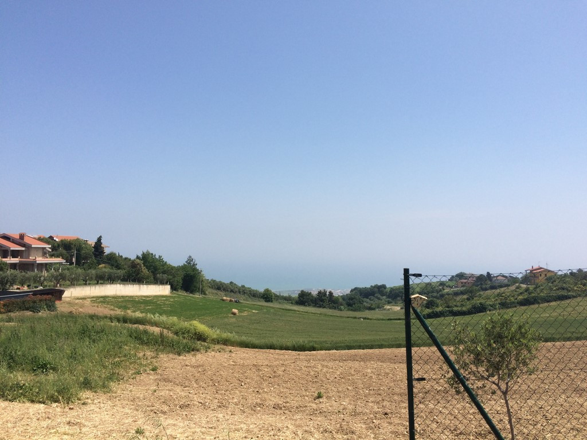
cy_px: 220
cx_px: 294
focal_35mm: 29
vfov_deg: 48.2
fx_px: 492
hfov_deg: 61.7
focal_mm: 4.15
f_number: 2.2
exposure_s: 1/3165
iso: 32
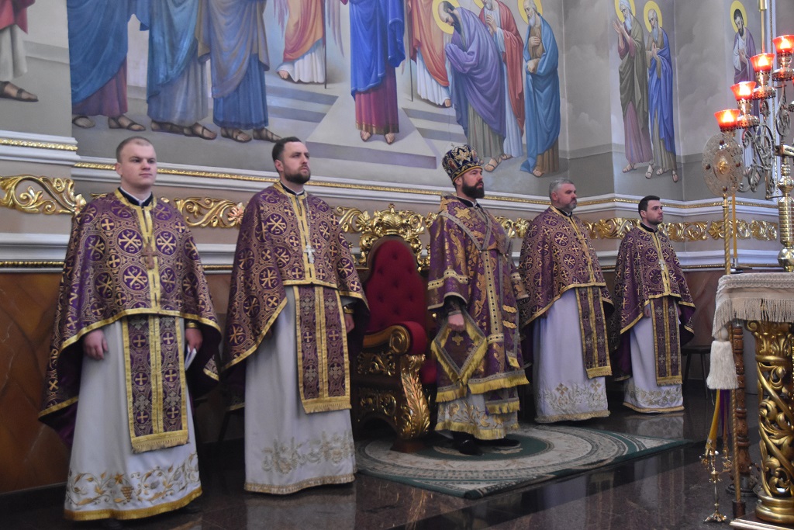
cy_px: 265
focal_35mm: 38
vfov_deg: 35.5
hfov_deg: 51.3
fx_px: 827
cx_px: 397
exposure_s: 1/125
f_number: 3.8
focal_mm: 25
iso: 2800
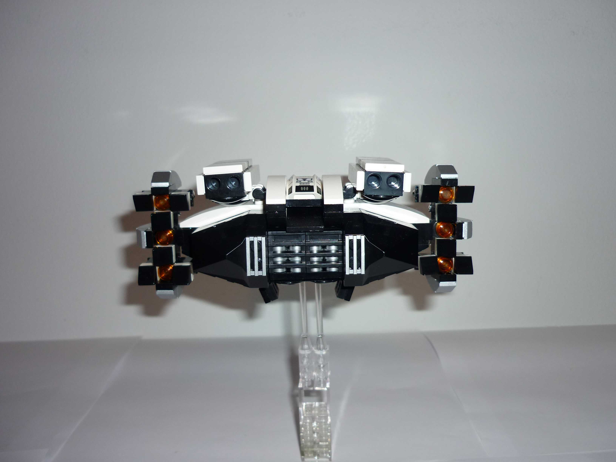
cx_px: 308
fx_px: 587
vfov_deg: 42.9
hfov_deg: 55.4
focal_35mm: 33
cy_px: 231
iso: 100
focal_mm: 5.5
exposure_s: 1/30
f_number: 2.8
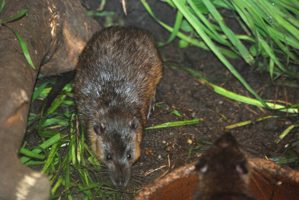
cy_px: 100
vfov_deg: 6.1
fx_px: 1871
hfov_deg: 9.1
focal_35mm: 225
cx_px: 150
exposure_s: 1/60
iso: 1000
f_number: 5
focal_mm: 150
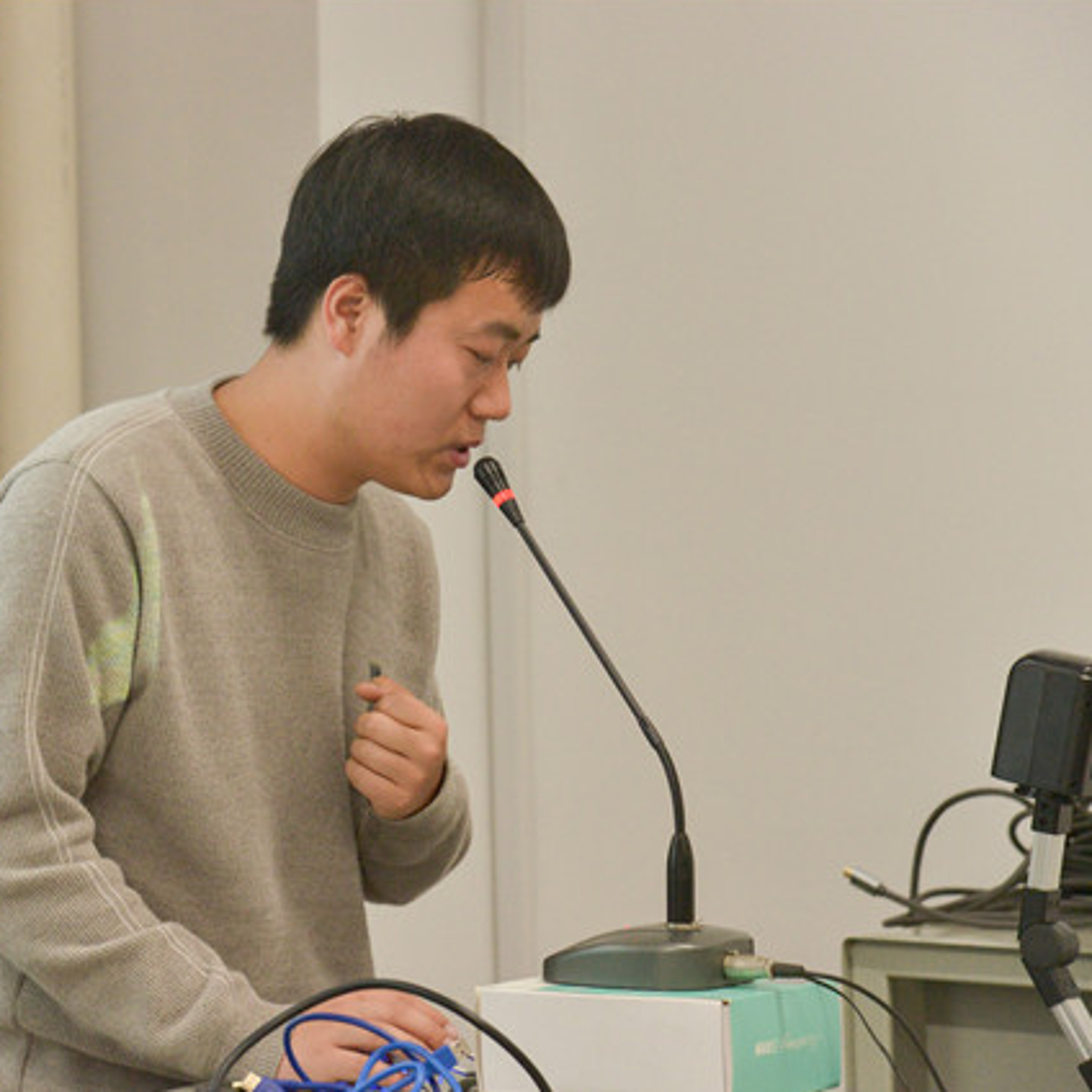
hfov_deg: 11.3
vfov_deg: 11.3
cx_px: 312
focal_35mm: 154
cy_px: 545
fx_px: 5496
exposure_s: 1/125
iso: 1600
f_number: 5.6
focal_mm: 120
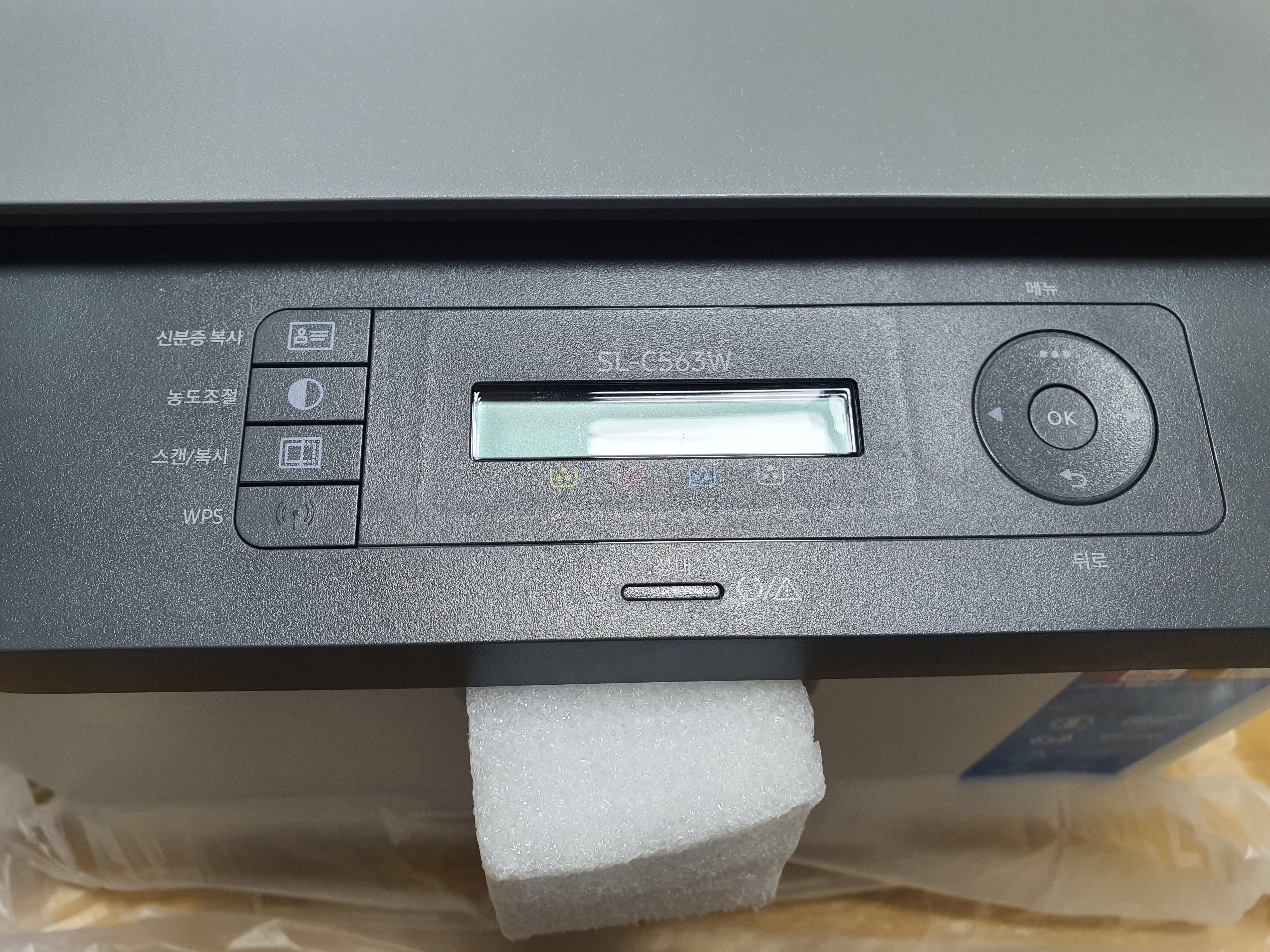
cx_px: 635
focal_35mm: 26
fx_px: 954
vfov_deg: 53.1
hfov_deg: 67.3
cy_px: 476
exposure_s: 1/60
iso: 200
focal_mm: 4.32
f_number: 2.4
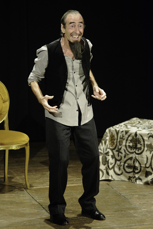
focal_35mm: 200
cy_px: 114
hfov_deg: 6.9
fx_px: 1274
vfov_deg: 10.3
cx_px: 76
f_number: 3.5
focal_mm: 200
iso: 8063
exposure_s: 1/640
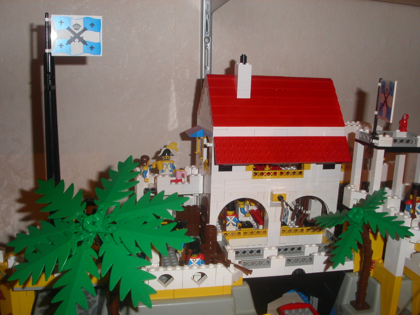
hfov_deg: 49.0
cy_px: 158
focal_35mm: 38
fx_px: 461
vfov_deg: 37.7
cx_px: 210
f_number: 2.8
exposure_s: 1/30
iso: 100
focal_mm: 7.8
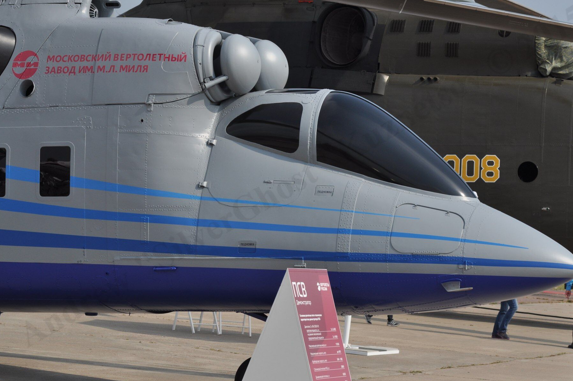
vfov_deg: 11.4
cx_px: 301
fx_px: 1908
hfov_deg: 17.1
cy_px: 174
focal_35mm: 120
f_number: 8
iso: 200
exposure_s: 1/800
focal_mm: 70
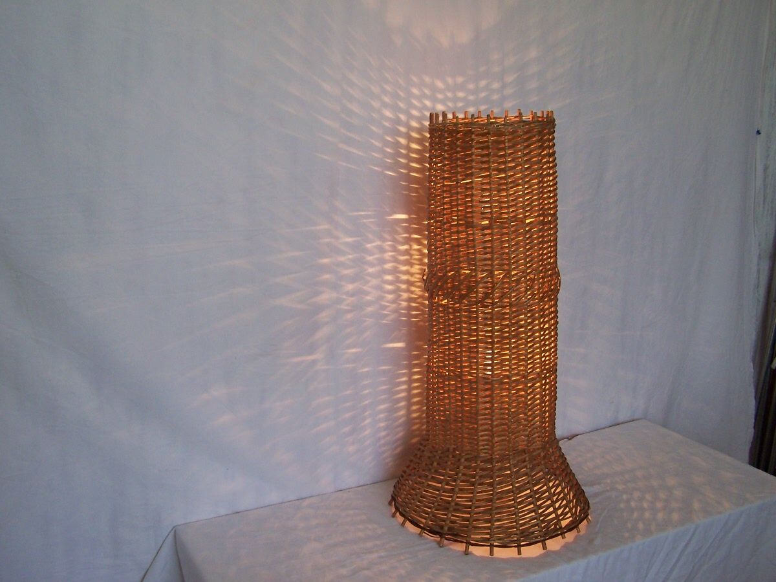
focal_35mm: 38
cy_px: 291
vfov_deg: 37.7
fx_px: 852
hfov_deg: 49.0
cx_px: 388
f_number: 2.8
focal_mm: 6.3
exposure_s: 1/30
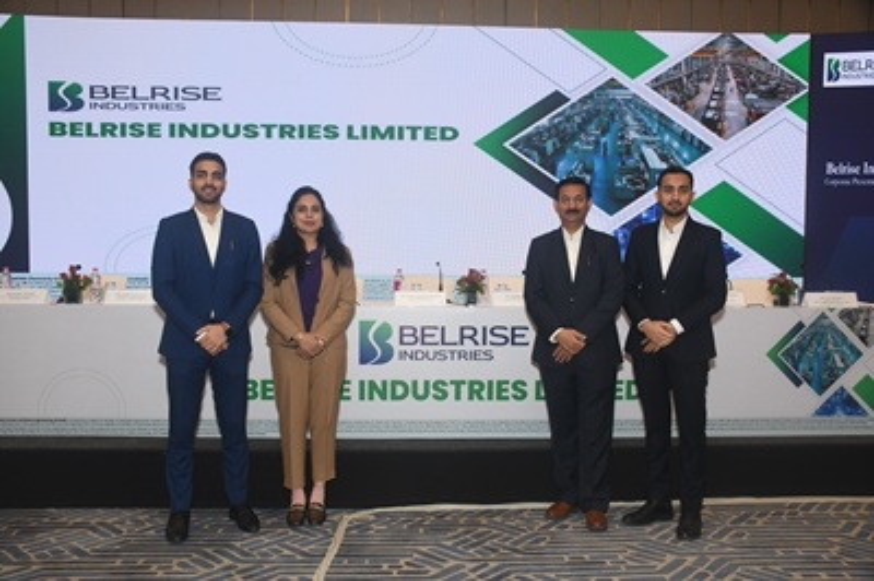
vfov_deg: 43.5
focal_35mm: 30
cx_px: 437
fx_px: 728
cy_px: 290
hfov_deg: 62.0
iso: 1000
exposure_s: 1/200
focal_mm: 20
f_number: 5.6
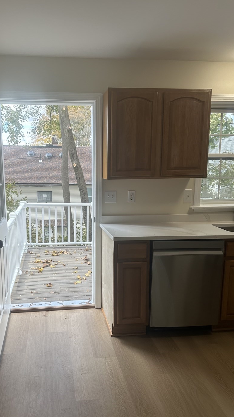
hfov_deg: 39.8
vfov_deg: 66.0
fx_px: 320
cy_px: 221
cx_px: 83
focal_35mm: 29
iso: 80
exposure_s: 1/300
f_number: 1.78
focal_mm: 6.86
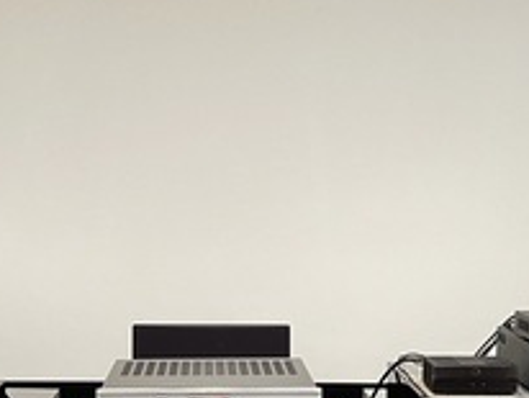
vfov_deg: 21.4
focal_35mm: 68
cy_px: 317
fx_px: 1040
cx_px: 203
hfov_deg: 28.4
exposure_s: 1/40
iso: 640
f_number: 1.6
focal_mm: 5.1
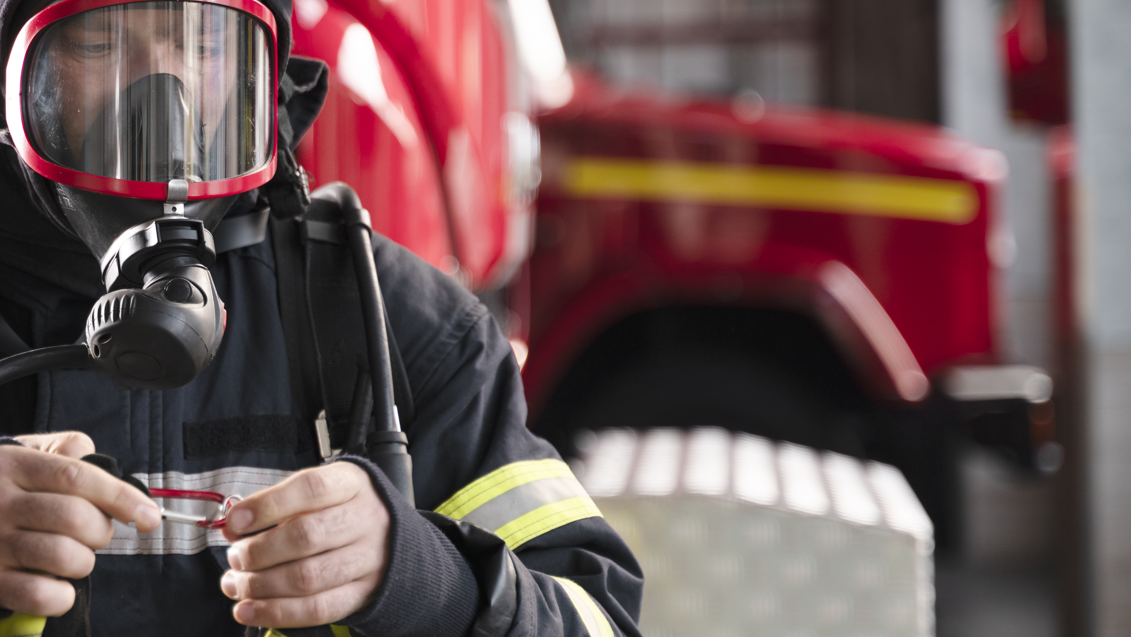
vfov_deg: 9.6
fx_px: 3779
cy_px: 289
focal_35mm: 126
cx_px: 294
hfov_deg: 16.9
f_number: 2.8
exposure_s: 1/200
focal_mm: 75
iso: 200
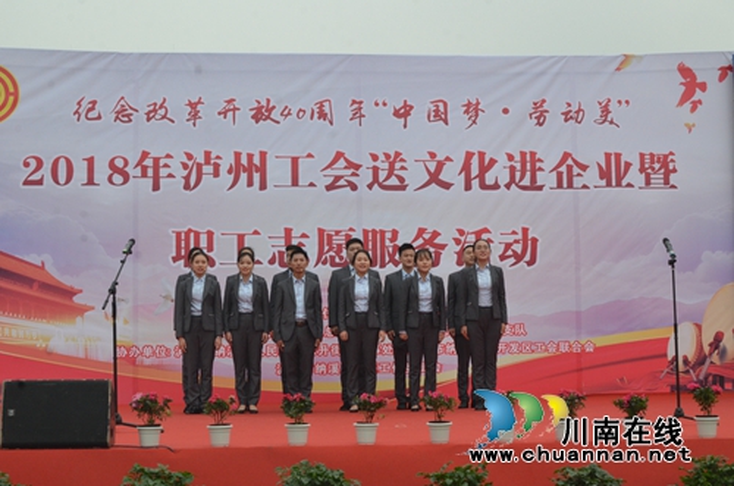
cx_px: 367
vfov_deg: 20.1
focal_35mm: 68
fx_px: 1373
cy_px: 243
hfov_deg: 29.9
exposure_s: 1/750
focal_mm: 45
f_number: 13
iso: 1250
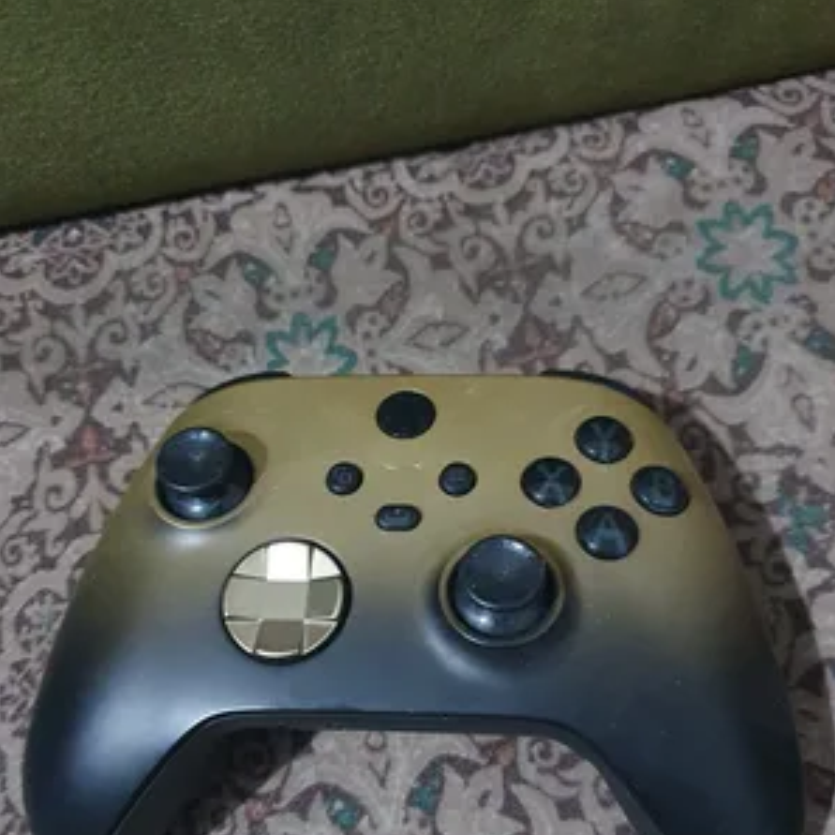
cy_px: 540
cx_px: 419
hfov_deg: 52.5
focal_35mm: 31
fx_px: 846
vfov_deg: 51.8
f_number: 1.5
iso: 500
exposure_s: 1/14
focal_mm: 4.32
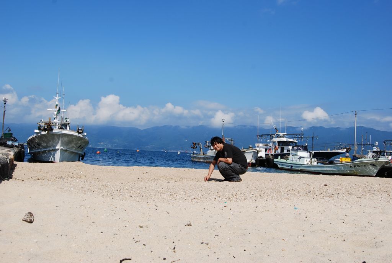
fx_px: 376
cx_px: 196
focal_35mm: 34
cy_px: 132
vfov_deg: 38.5
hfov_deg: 55.0
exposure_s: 1/320
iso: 100
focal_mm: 23
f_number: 9
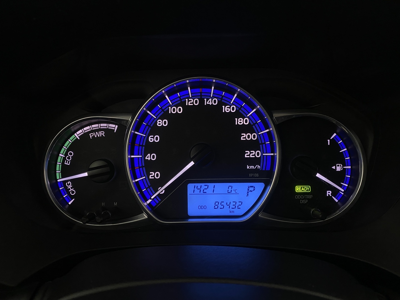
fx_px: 300
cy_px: 150
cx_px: 200
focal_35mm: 26
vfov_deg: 53.1
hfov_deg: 67.3
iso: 320
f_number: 1.8
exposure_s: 1/50
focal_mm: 4.25
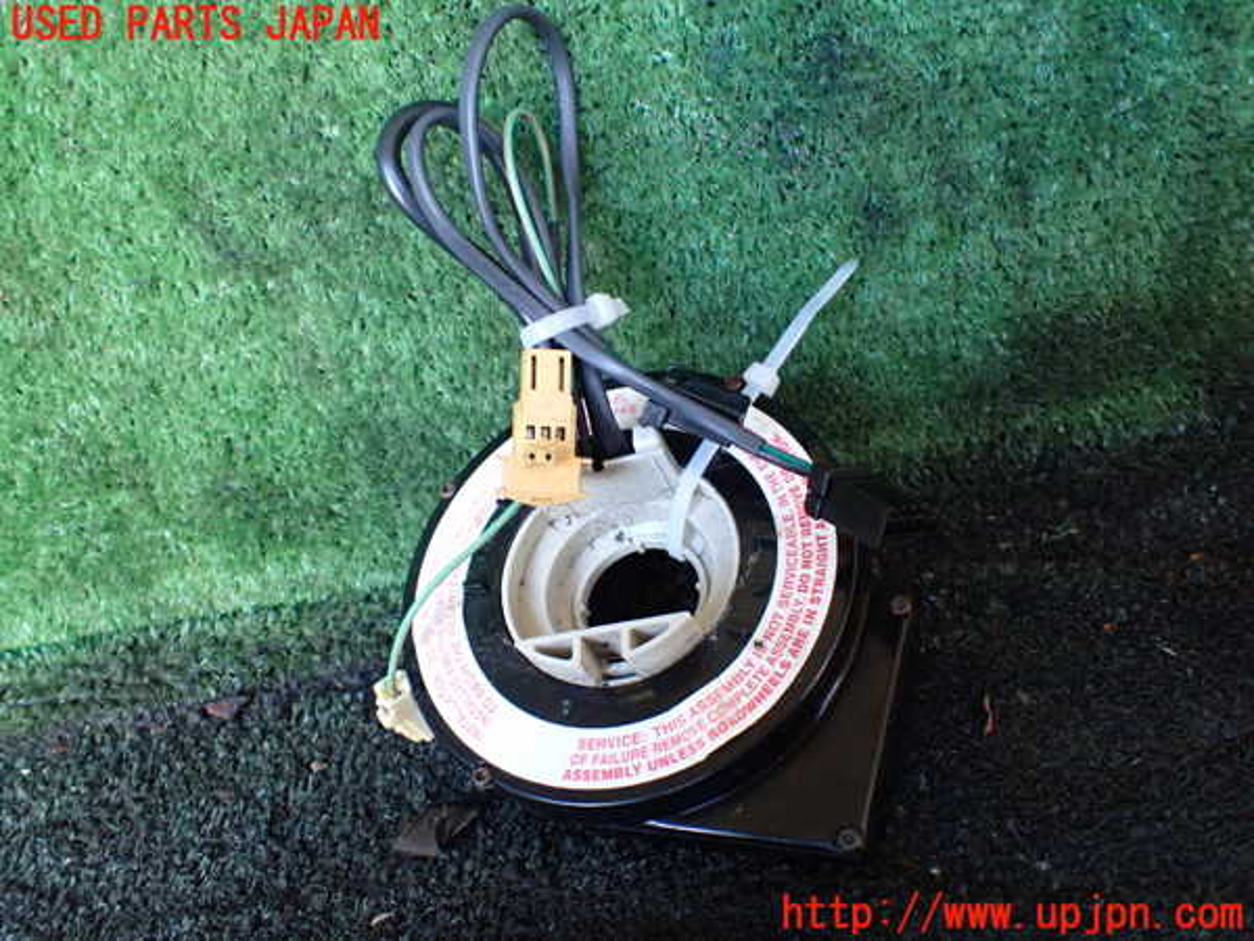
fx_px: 1087
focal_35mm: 30
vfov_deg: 46.8
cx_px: 627
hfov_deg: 60.0
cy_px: 470
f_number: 2.3
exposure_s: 1/100
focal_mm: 5.4
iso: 800
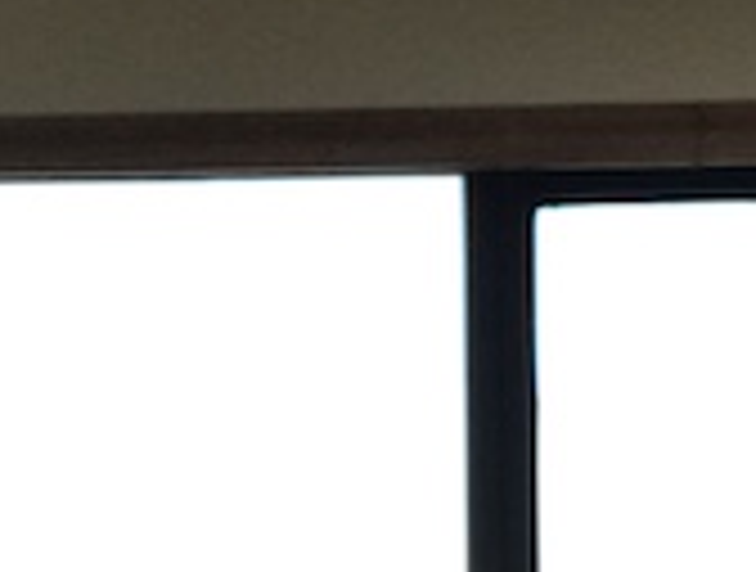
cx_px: 405
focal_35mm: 114
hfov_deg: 17.2
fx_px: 2497
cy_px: 471
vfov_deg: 13.0
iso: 32
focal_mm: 2.87
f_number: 2.2
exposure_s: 1/120
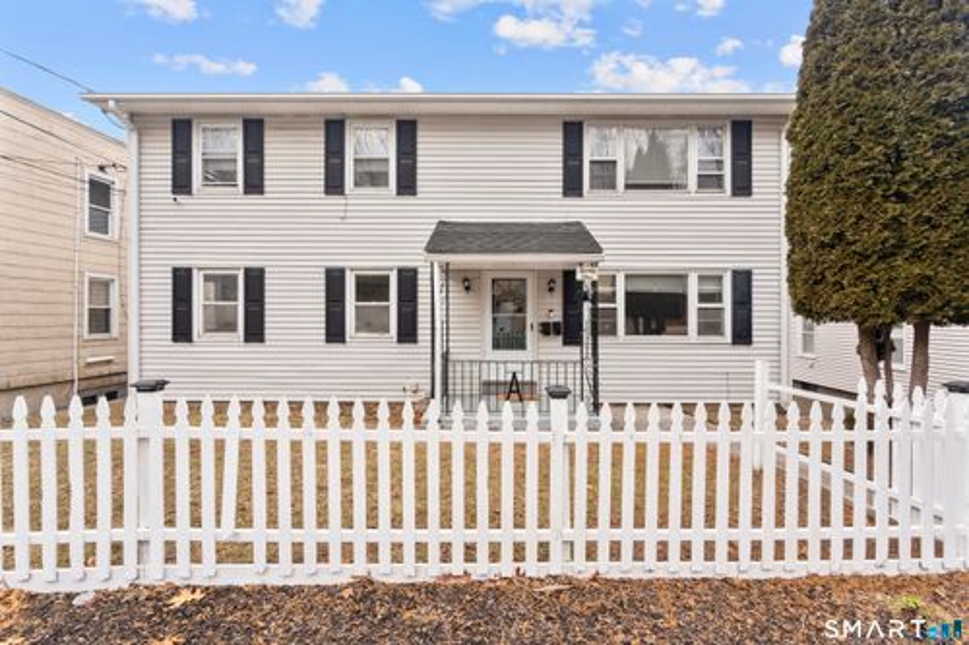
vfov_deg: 73.7
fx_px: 431
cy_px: 322
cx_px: 484
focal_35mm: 16
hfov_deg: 96.8
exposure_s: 1/8
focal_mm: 16
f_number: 9
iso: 200
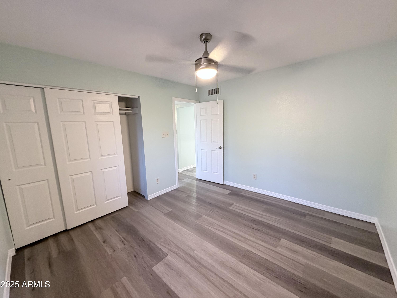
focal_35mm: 14
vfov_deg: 85.7
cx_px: 198
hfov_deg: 102.1
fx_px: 161
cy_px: 149
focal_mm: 2.22
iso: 400
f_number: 2.2
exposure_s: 1/60
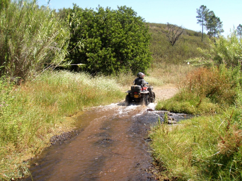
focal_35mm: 38
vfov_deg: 37.7
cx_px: 121
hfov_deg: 49.0
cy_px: 90
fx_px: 266
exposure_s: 1/320
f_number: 4
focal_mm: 6.7
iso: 80
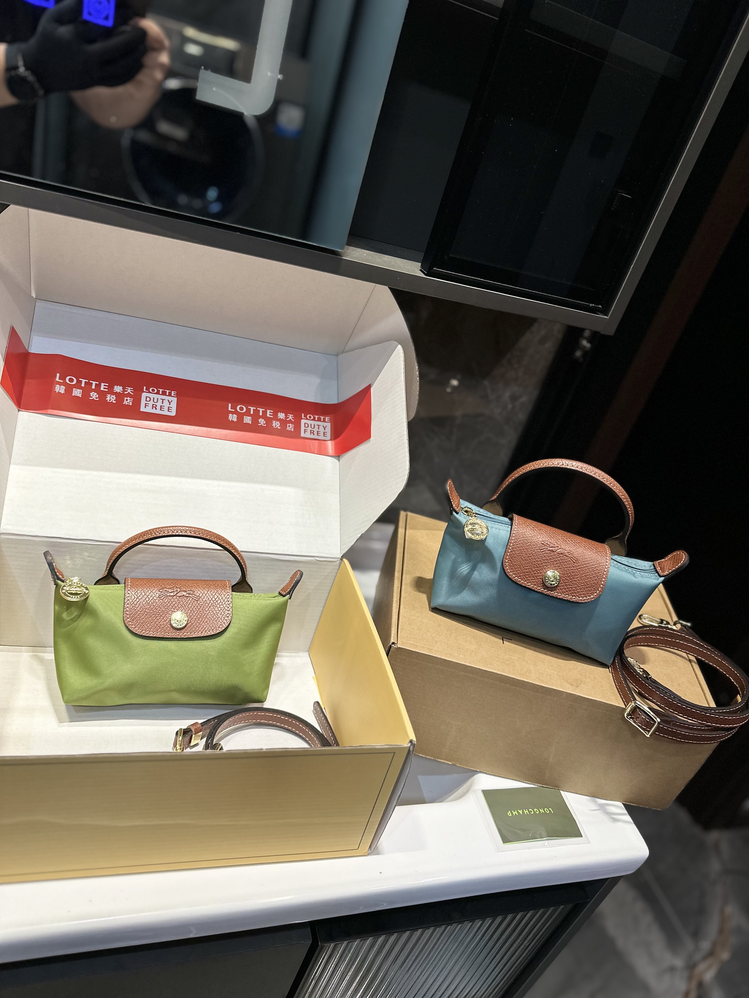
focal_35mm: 24
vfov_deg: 71.6
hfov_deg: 56.8
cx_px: 374
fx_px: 692
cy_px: 499
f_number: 1.78
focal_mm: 6.86
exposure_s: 1/100
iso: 125
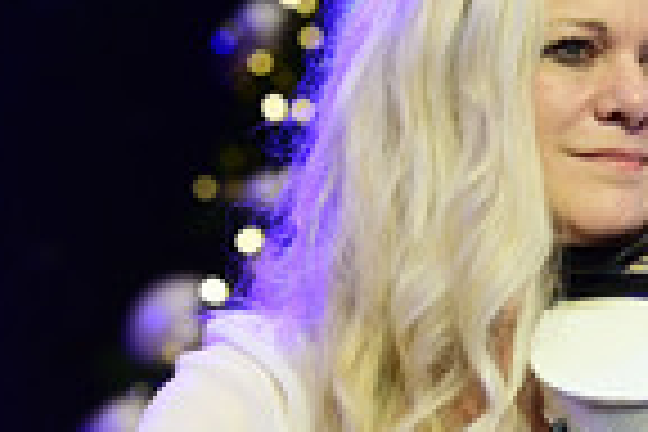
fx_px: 7865
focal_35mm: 437
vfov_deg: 3.1
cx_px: 551
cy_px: 369
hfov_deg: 4.7
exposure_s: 1/320
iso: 360
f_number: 3.5
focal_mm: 140
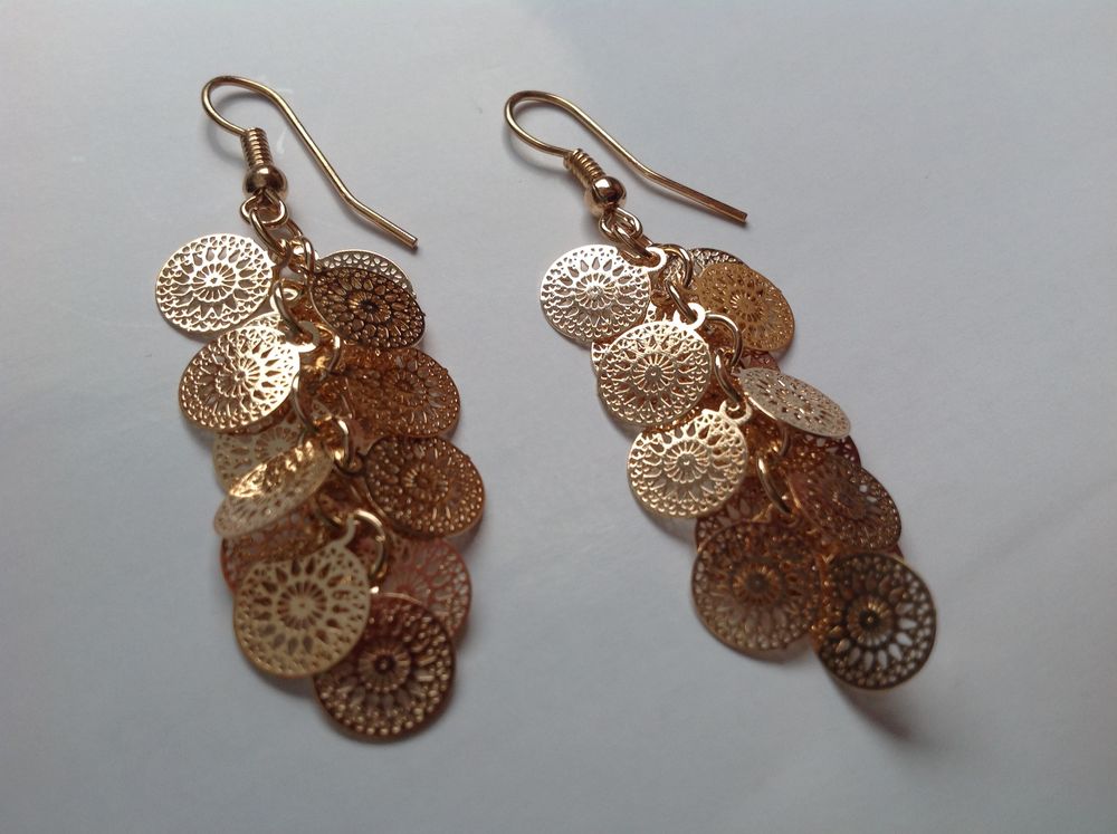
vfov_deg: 40.6
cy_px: 417
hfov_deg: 52.7
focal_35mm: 35
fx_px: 1128
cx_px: 558
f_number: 2.4
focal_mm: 4.28
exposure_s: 1/120
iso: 50
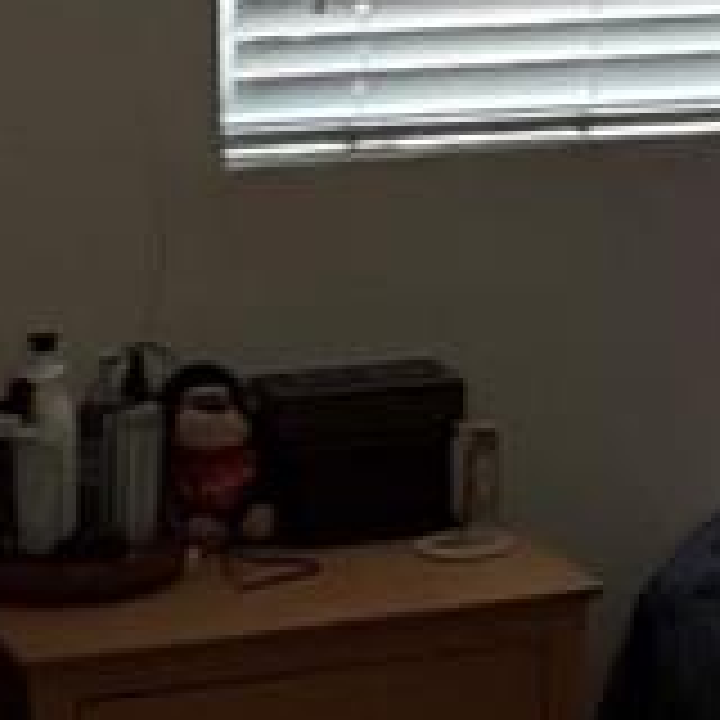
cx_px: 828
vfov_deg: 10.7
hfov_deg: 10.8
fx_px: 3742
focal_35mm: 159
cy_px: -270
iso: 1000
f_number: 1.78
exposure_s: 1/36
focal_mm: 6.76
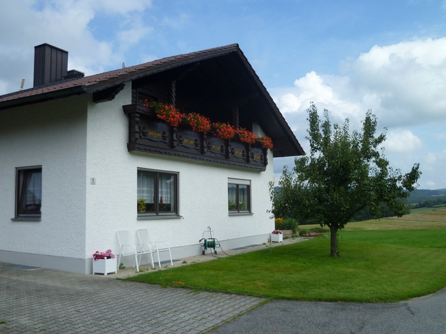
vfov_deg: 41.8
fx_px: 438
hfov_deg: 54.0
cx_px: 223
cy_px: 167
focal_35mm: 34
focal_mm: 6.1
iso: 80
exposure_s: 1/100
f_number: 9
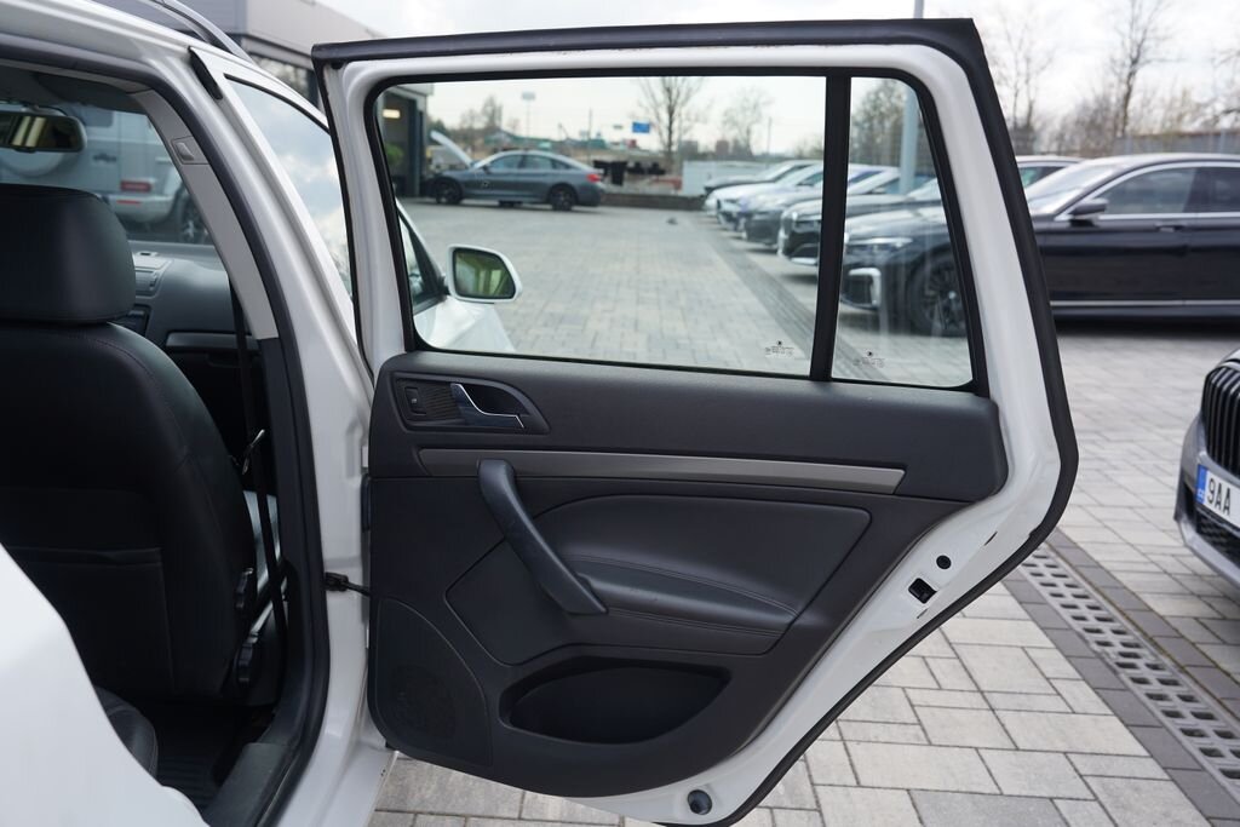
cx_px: 620
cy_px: 414
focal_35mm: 33
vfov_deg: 40.0
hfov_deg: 57.2
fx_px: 1137
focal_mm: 33
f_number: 5.6
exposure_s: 1/200
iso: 100
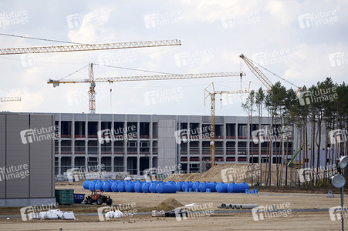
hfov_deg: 10.3
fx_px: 1932
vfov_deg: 6.9
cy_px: 116
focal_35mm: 200
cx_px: 174
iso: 100
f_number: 7.1
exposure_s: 1/200
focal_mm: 200
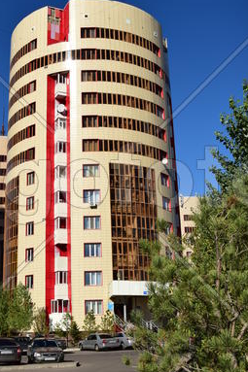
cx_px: 105
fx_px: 494
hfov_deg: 28.1
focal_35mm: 48
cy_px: 184
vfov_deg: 41.3
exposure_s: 1/320
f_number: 9
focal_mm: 21
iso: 100
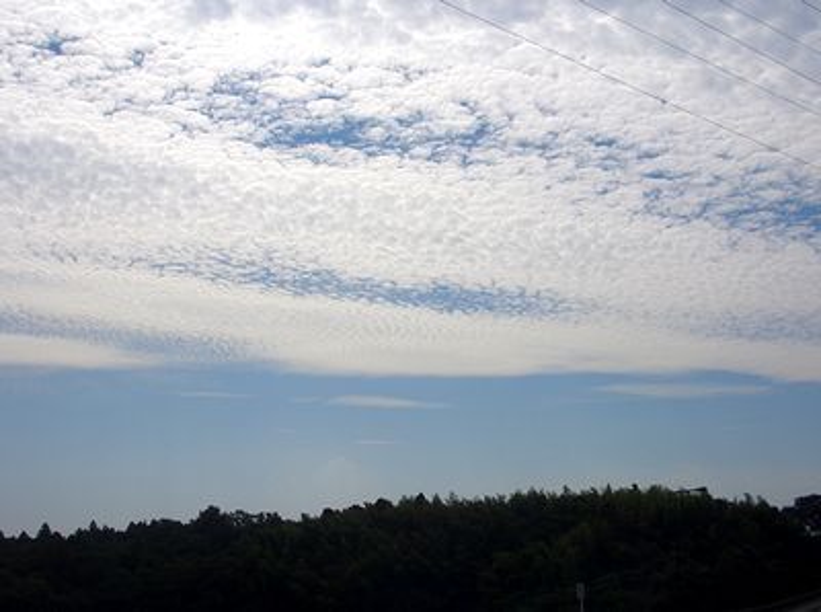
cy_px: 306
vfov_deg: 29.6
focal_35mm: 49
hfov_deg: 39.0
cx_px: 410
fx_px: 1159
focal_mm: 8.2
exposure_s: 1/2000
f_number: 5
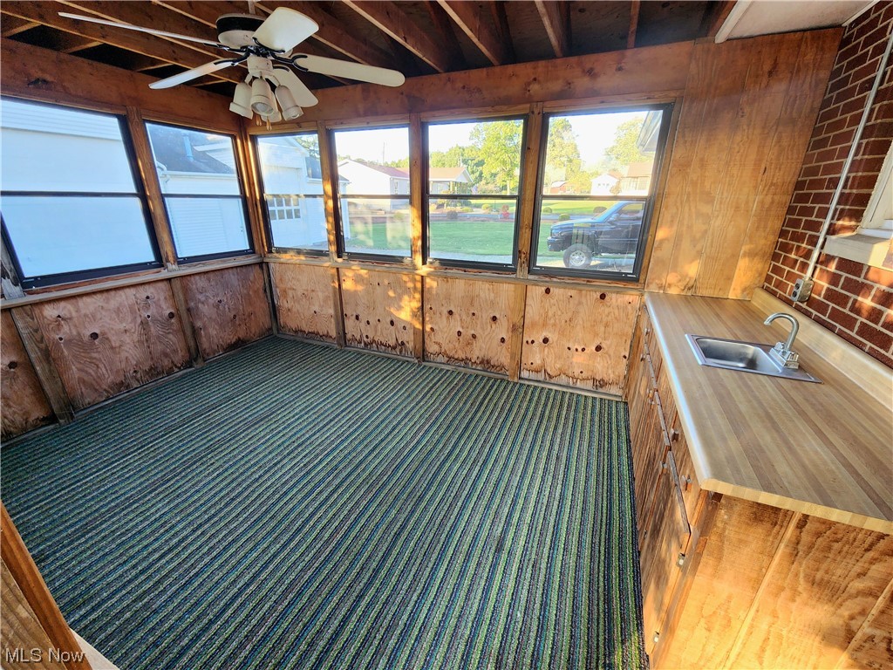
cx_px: 446
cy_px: 335
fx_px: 335
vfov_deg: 89.9
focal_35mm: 13
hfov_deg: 106.2
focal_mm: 2.2
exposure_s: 1/60.2
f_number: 2.2
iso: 125
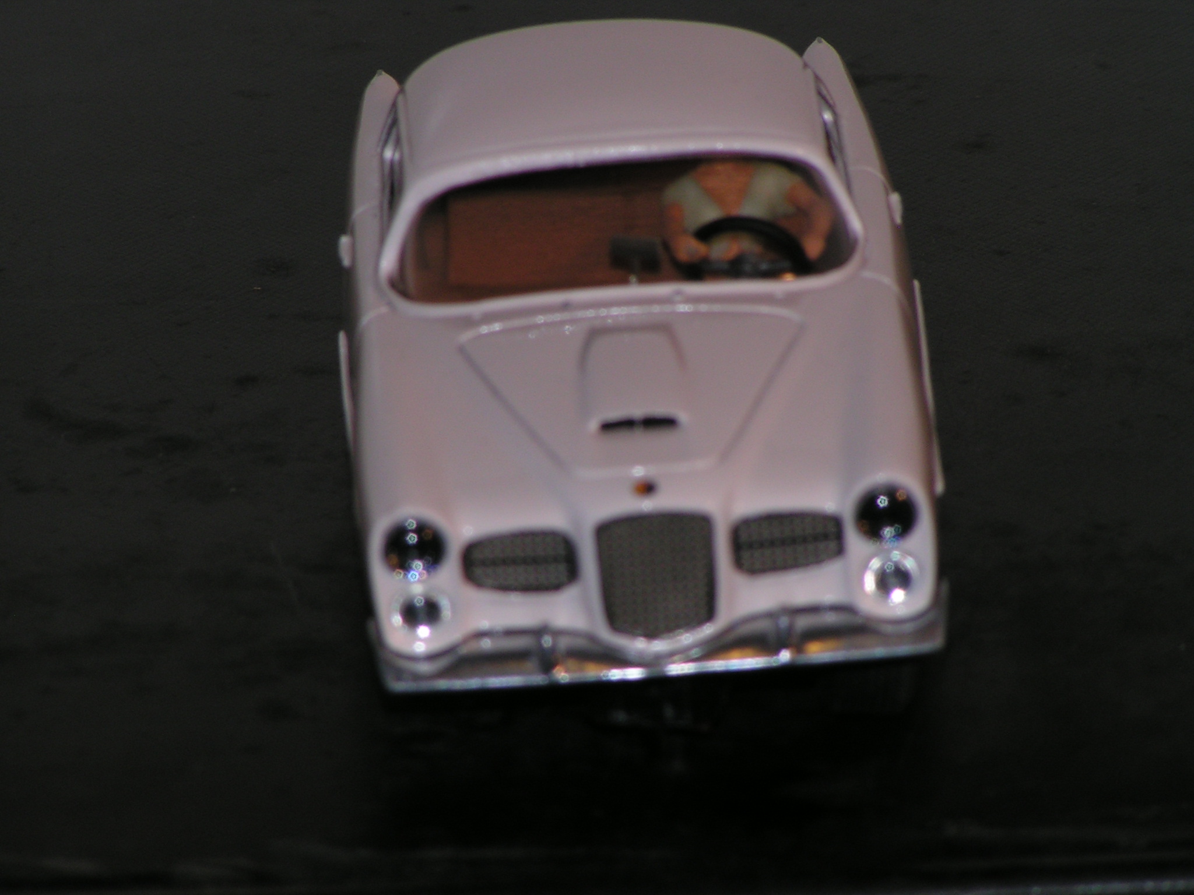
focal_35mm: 340
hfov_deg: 5.8
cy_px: 448
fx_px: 11728
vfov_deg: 4.4
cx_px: 597
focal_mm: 52
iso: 50
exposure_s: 1/400
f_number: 5.6
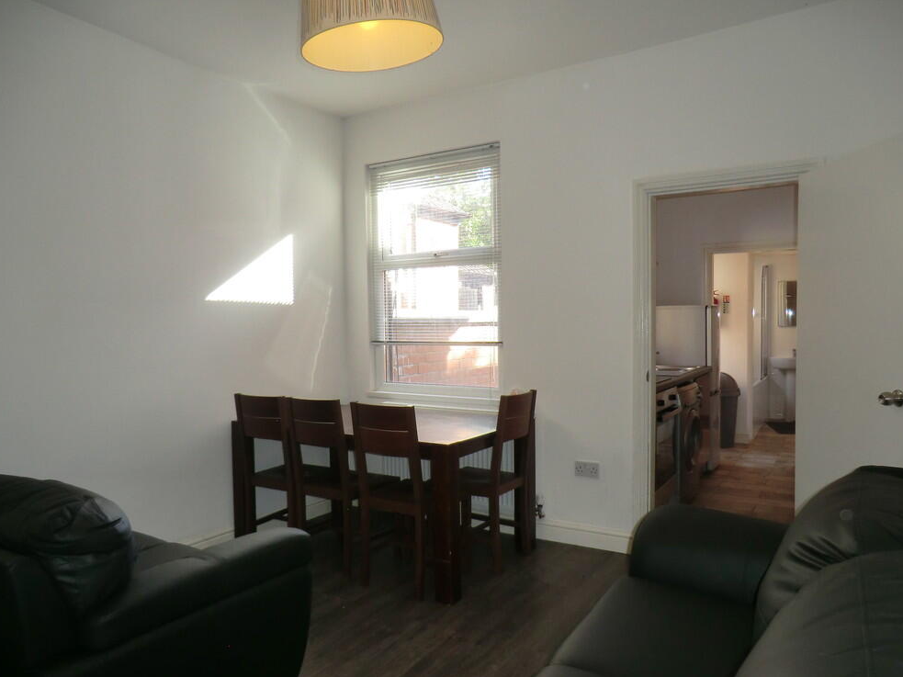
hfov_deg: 69.4
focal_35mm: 25
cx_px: 443
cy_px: 344
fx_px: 652
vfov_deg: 54.9
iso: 100
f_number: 3.2
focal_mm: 4.3
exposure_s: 1/60
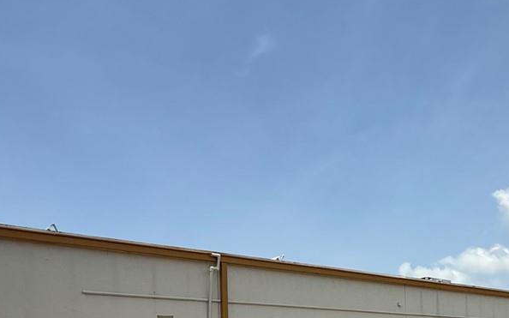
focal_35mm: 40
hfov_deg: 45.9
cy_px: 367
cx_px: 430
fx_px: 555
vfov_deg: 28.4
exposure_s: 1/4425
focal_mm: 2.22
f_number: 2.2
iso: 50
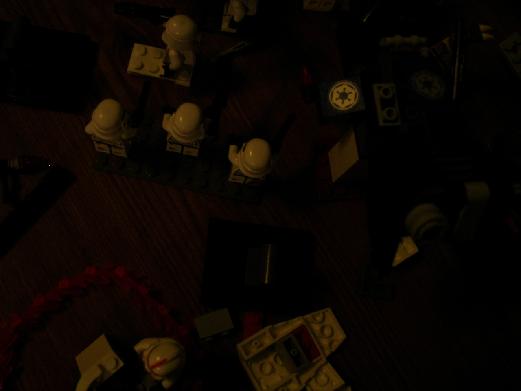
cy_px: 196
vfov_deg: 39.7
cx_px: 260
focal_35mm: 36
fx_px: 542
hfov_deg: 51.4
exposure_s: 1/30
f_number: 2.8
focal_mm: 6
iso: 100
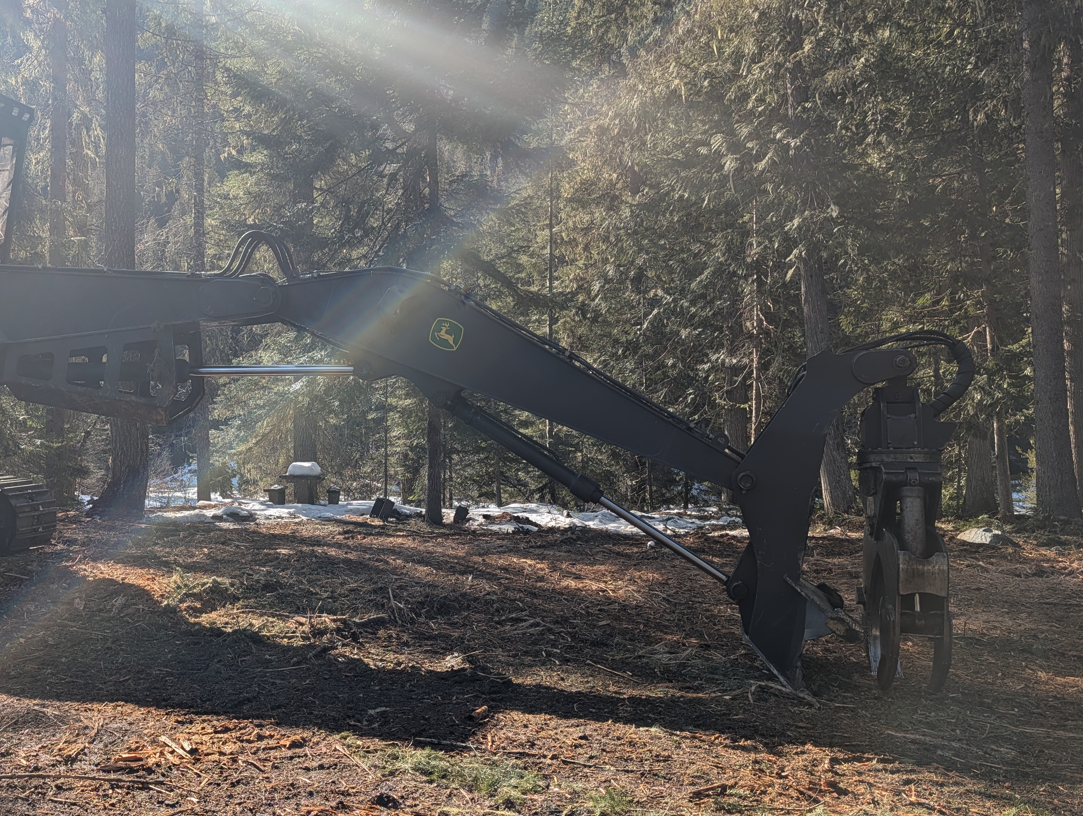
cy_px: 438
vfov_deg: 45.5
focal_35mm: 31
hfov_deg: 57.3
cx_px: 386
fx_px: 971
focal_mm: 6.9
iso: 19
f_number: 1.68
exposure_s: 1/548
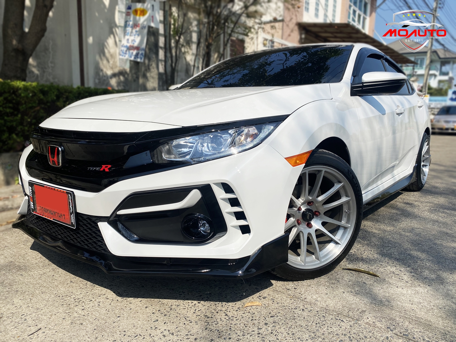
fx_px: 343
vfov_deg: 53.1
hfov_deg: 67.3
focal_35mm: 26
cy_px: 171
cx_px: 228
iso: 32
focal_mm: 4.25
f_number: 1.8
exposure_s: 1/4608
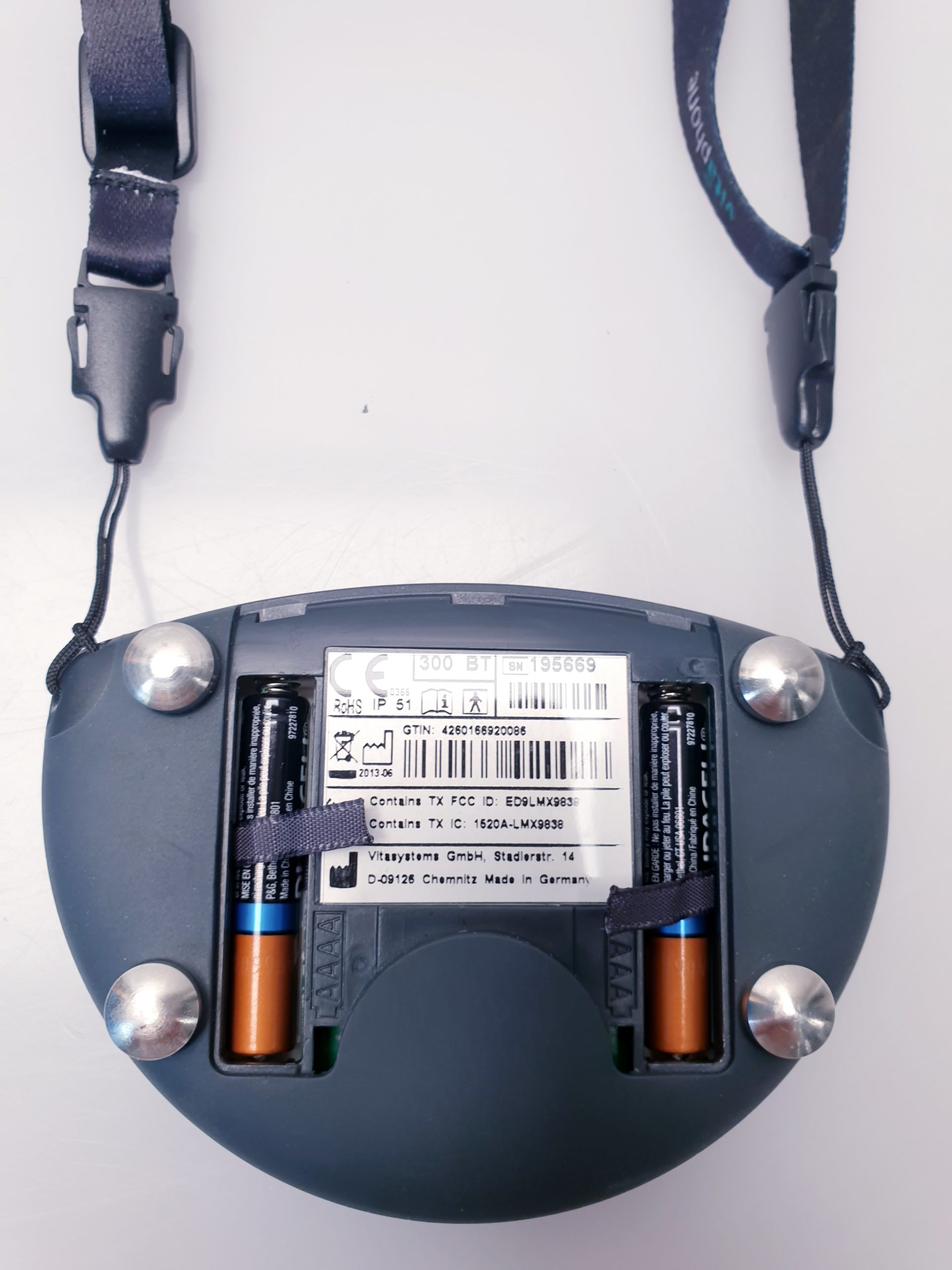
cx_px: 476
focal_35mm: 26
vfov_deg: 67.3
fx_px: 953
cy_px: 635
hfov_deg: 53.1
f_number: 2.4
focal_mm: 4.3
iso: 64
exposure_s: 1/50
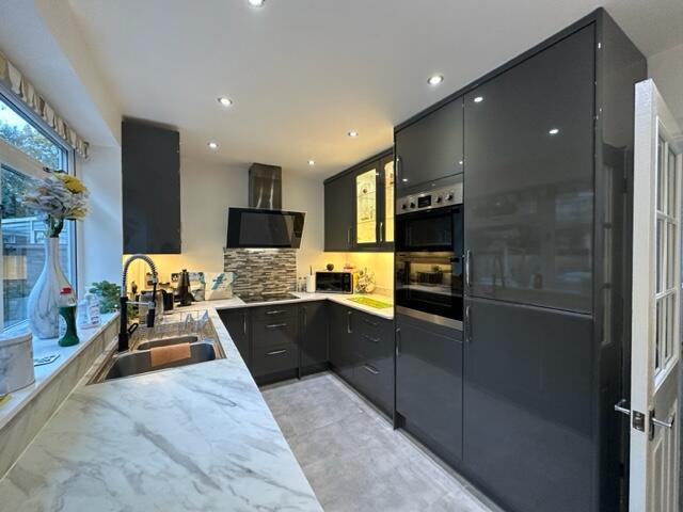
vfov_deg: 85.7
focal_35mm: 14
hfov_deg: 102.1
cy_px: 256
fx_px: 276
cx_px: 342
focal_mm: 2.22
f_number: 2.2
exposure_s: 1/100
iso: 200
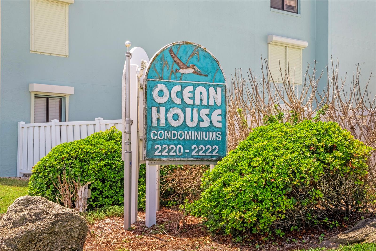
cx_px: 188
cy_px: 126
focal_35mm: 60
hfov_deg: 33.4
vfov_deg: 22.6
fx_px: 626
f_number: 13
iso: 250
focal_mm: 40
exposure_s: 1/1600
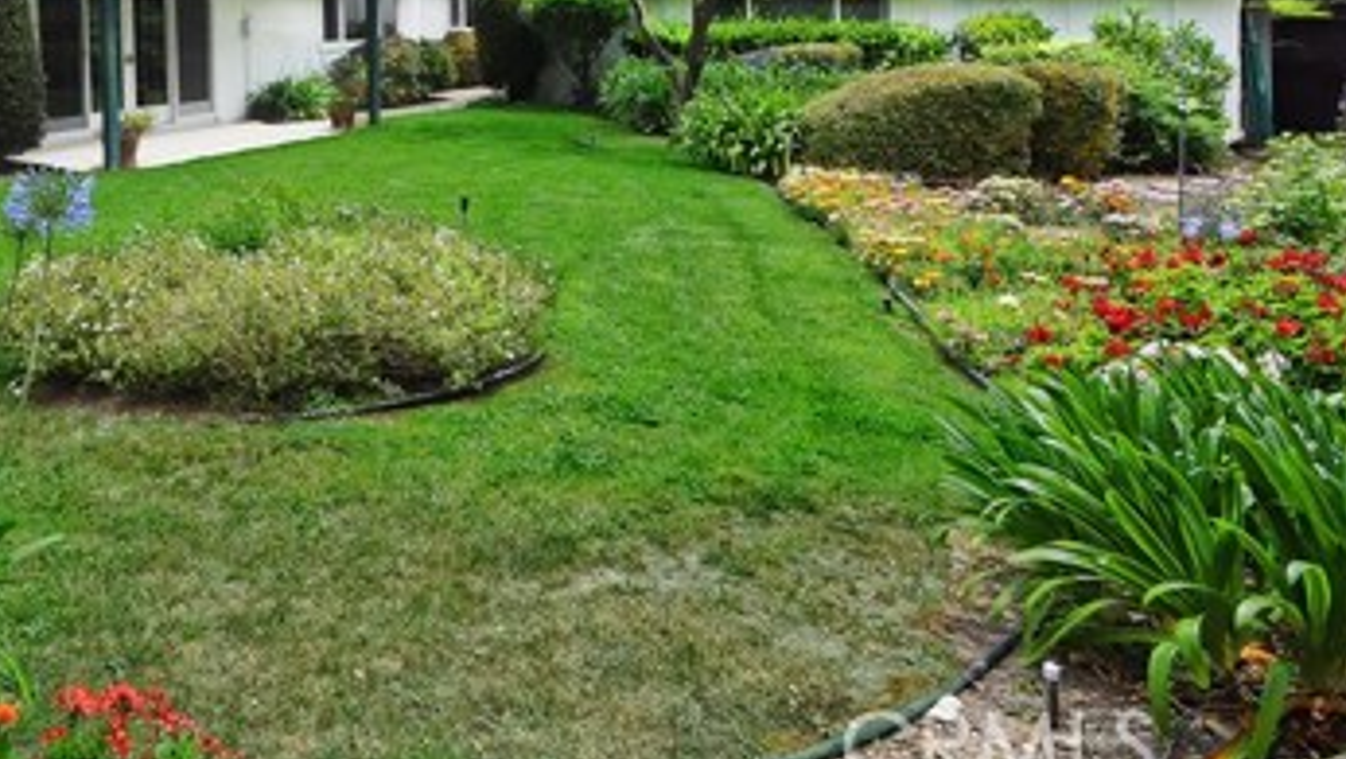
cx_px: 245
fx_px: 1036
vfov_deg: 35.7
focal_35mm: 29
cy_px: -25
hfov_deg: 60.1
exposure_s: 1/200
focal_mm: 10
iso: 320
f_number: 14
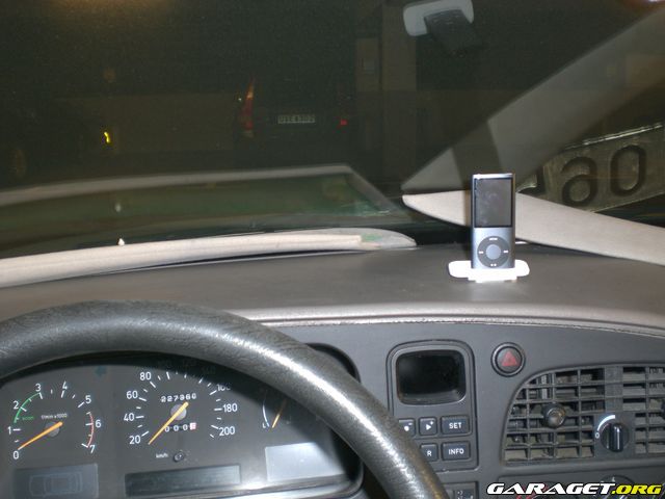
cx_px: 332
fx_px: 730
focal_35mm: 38
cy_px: 250
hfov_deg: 49.0
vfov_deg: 37.7
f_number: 3.1
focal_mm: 6.3
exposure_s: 1/60
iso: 100
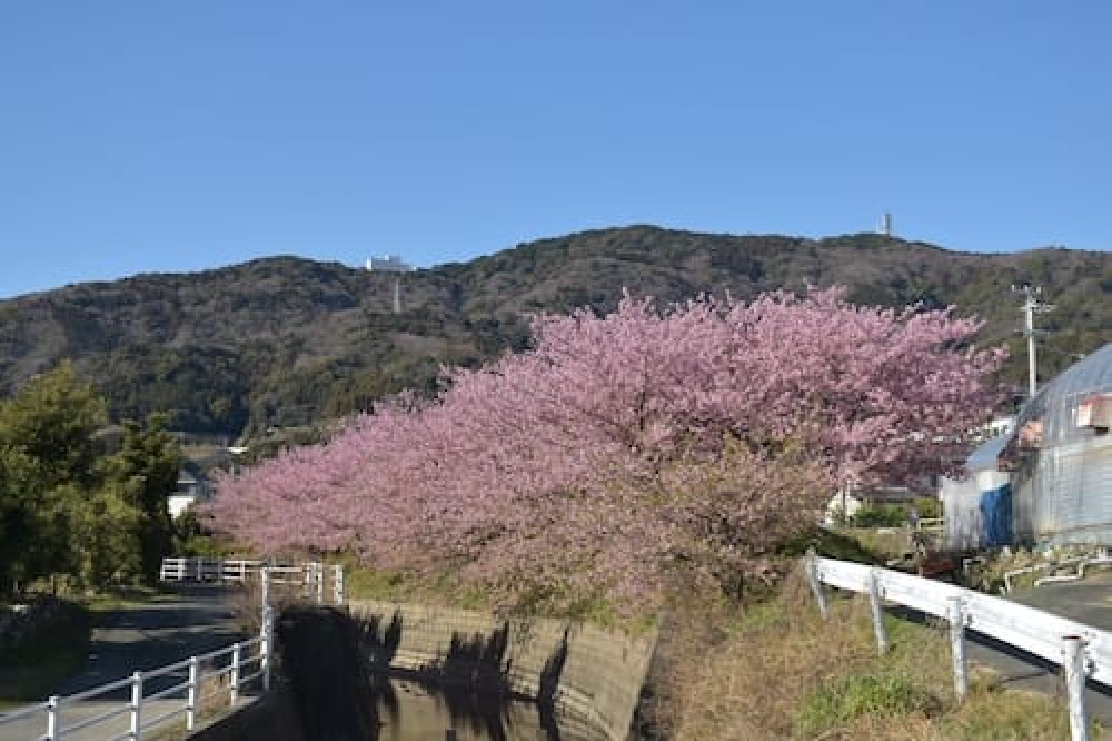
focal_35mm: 52
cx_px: 556
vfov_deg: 25.7
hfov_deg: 37.9
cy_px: 370
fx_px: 1621
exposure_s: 1/250
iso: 100
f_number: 8
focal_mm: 35
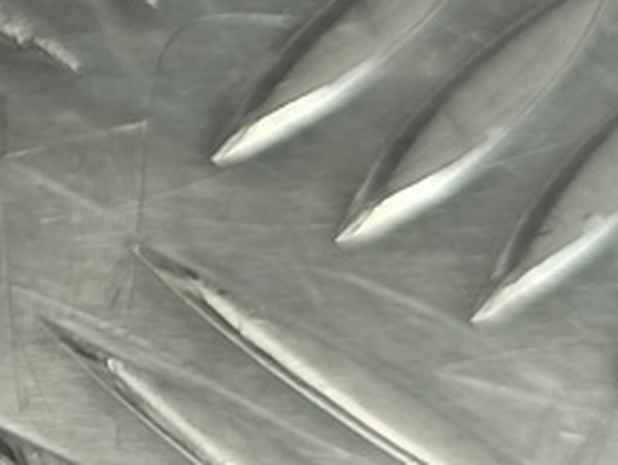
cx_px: -714
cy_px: -79
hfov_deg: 14.3
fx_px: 1930
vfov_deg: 13.4
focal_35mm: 108
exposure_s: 1/50
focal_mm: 4.11
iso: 92
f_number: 1.6
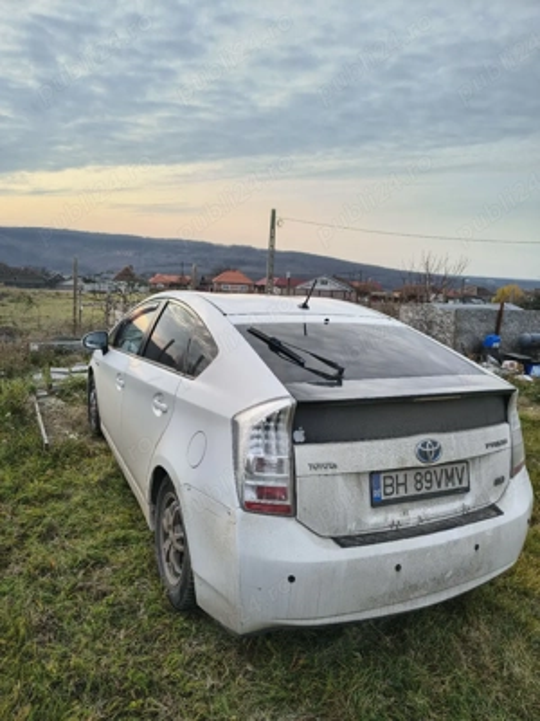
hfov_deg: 56.8
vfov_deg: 71.6
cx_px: 270
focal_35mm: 24
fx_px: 499
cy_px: 360
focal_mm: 5.56
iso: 101
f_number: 1.8
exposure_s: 1/714
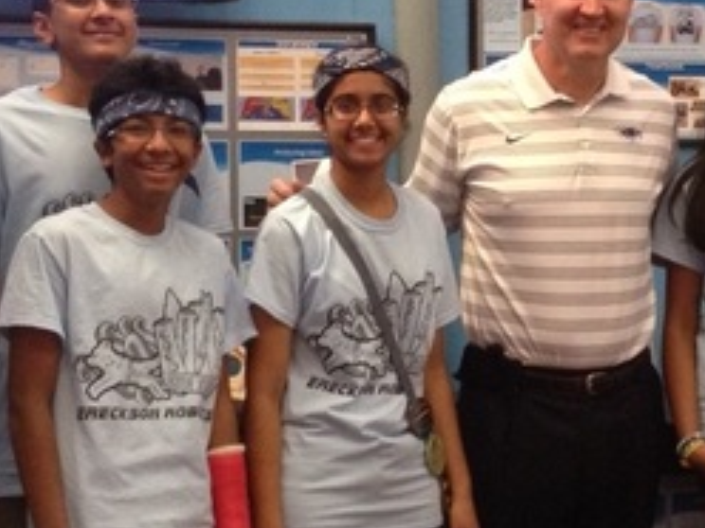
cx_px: 557
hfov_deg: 20.2
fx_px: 1955
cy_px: 341
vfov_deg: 15.4
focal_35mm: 96
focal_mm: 4.12
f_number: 2.4
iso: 320
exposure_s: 1/20
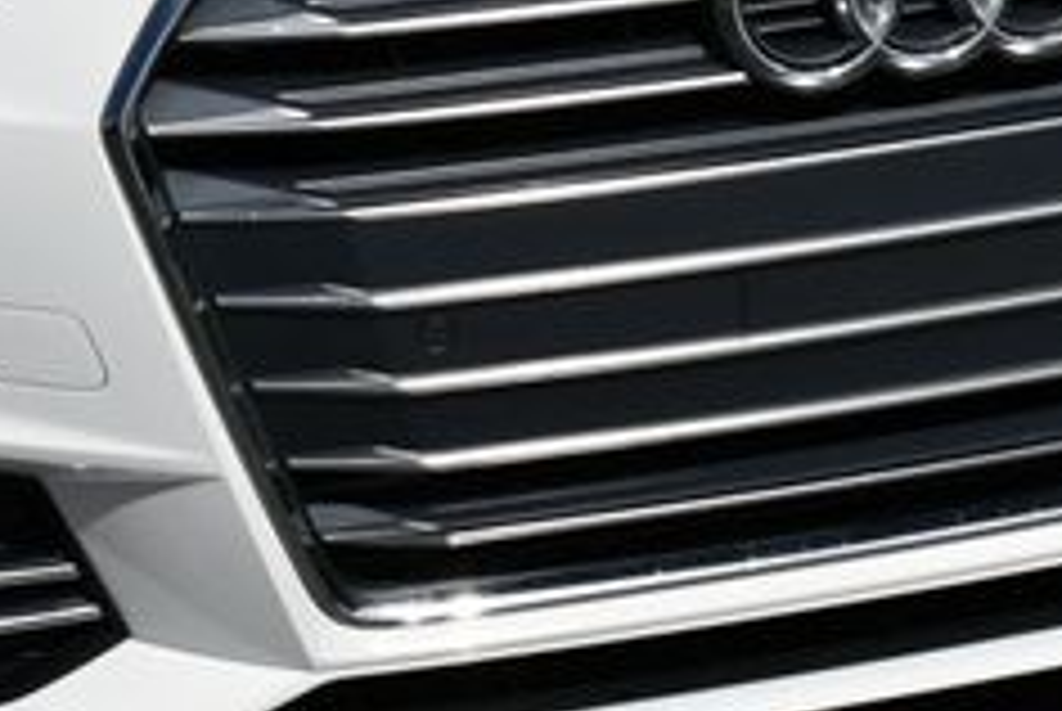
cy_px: 22
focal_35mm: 163
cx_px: 770
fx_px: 4814
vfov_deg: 8.4
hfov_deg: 12.6
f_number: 10
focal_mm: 30
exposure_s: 1/500
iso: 100
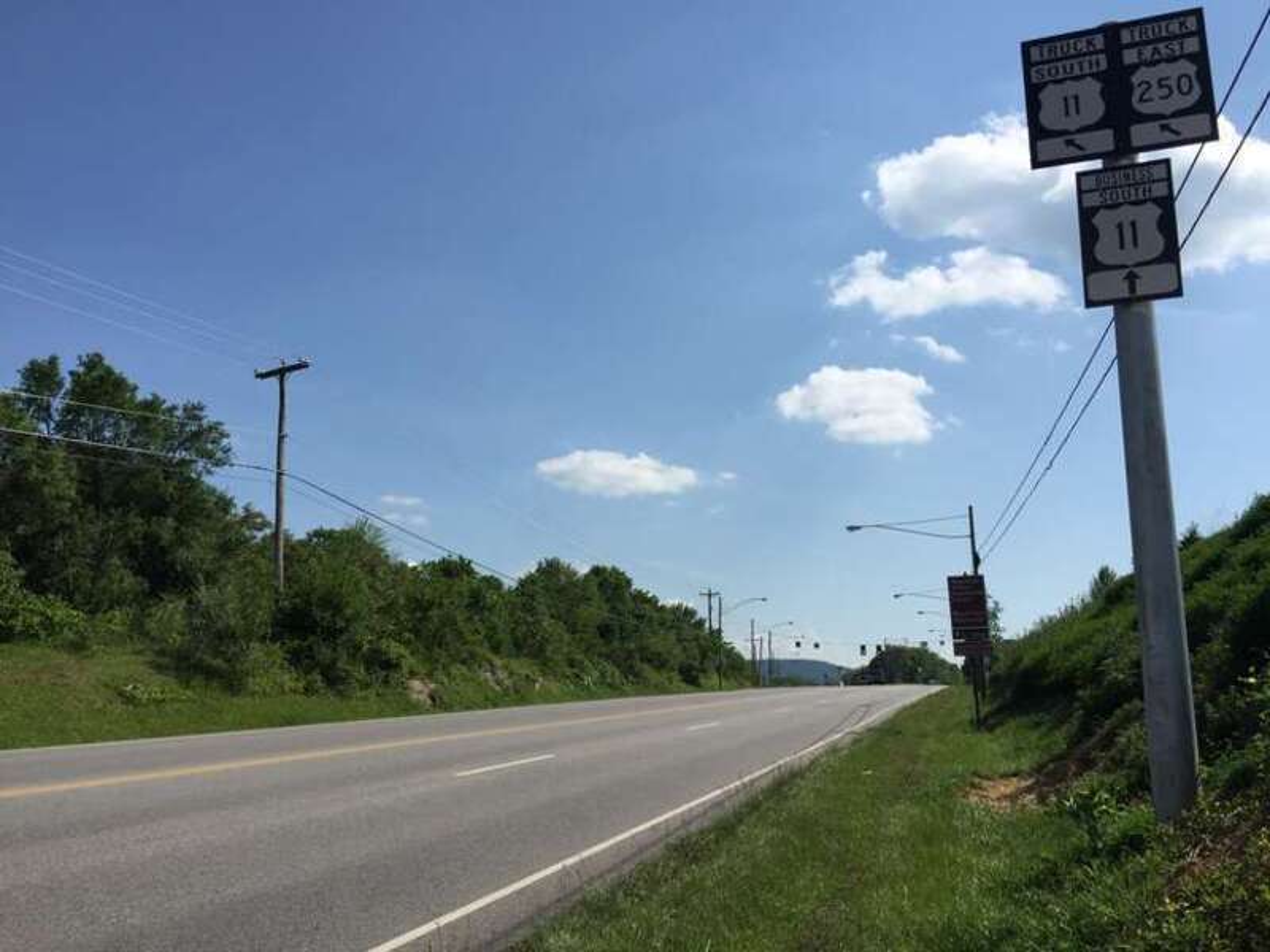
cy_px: 476
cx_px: 635
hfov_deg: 61.7
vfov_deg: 48.2
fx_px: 1064
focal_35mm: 29
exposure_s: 1/3300
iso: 32
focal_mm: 4.15
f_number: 2.2
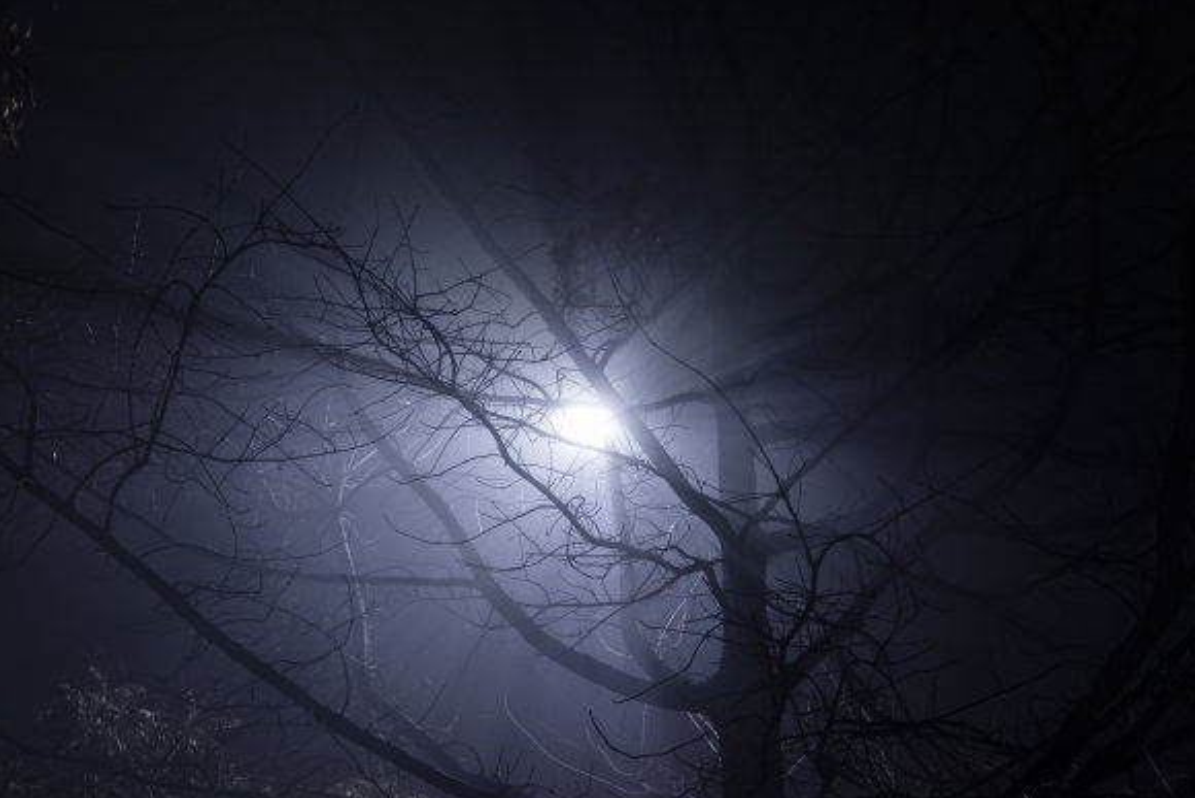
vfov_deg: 35.1
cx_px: 581
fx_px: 1262
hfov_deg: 50.7
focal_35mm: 38
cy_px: 414
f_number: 3.2
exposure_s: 1/60
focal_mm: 24.3
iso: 1250
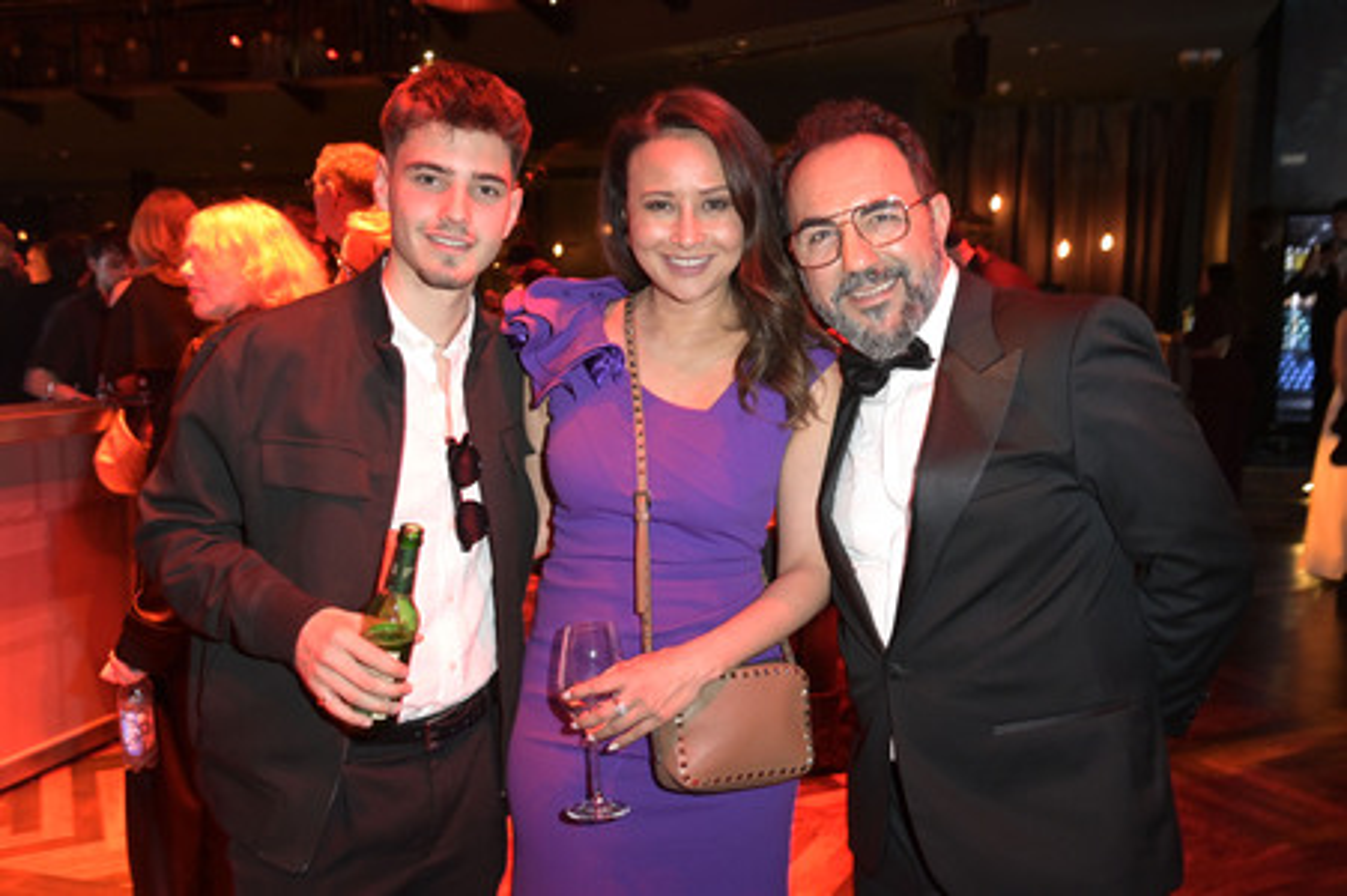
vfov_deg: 41.1
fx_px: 1196
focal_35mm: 32
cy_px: 448
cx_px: 674
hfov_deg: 58.8
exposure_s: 1/20
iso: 2500
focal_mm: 32
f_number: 5.6
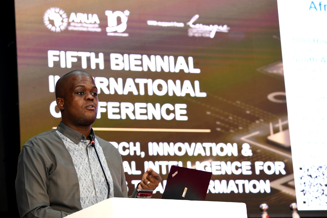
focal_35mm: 135
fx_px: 1226
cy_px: 109
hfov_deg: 15.2
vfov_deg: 10.2
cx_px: 164
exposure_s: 1/125
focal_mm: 135
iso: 1600
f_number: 5
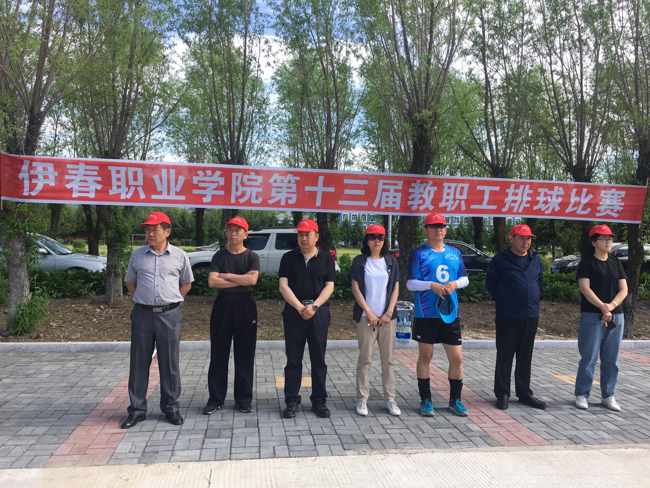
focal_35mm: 29
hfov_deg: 61.7
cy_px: 244
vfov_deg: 48.2
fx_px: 545
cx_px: 325
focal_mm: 4.15
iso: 25
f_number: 2.2
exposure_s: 1/587
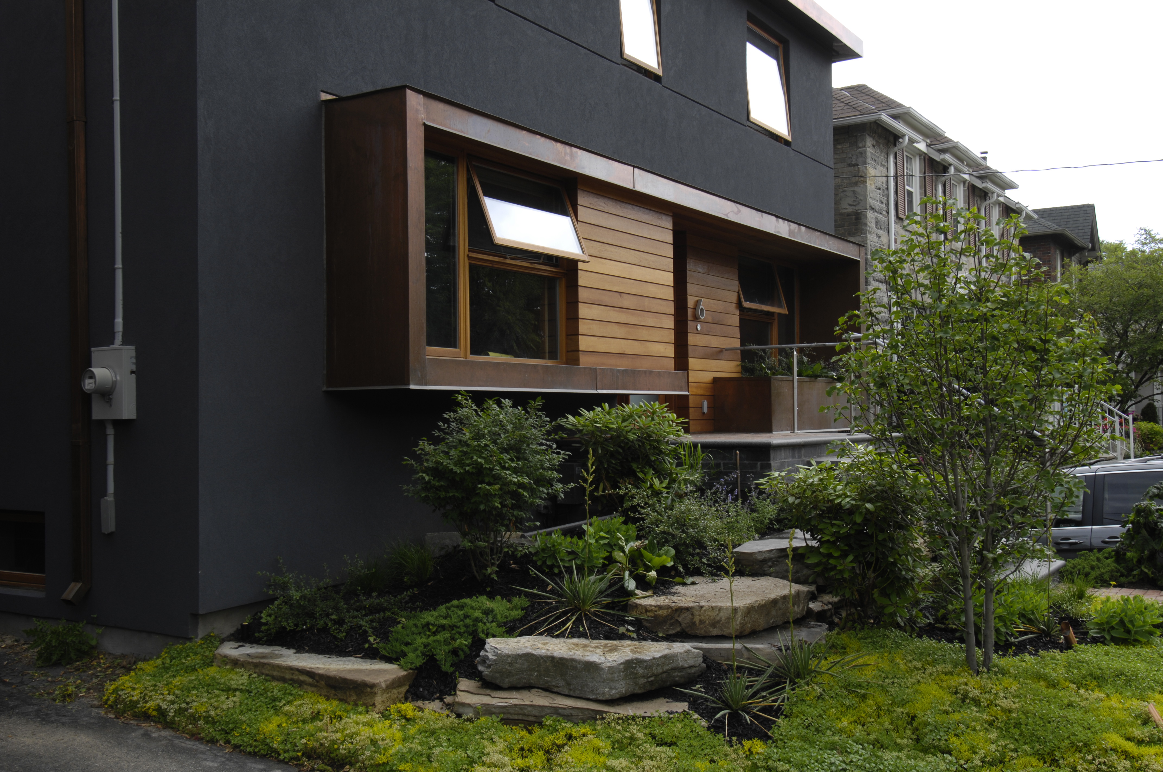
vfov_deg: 36.8
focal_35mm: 36
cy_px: 386
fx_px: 1162
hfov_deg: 53.2
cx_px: 582
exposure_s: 1/20
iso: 100
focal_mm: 24
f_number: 11
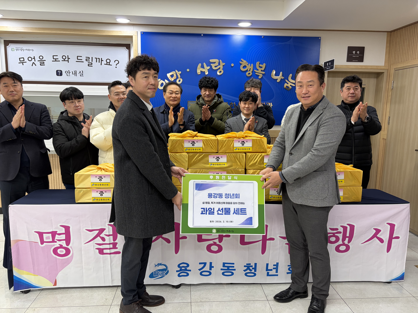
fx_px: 314
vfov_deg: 53.1
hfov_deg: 67.3
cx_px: 209
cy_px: 156
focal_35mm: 26
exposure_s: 1/120
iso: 125
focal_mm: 5.96
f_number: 1.6
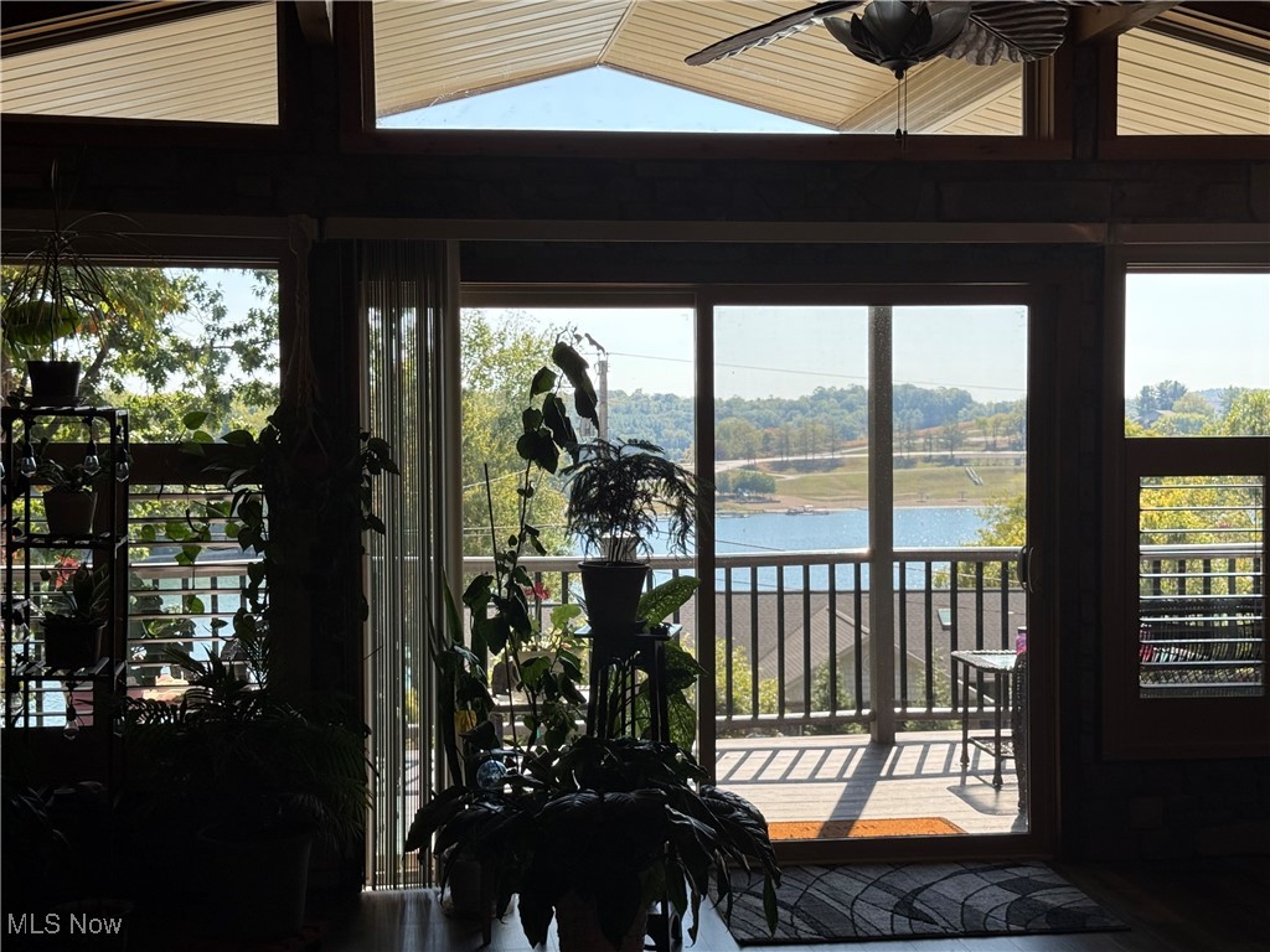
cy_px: 476
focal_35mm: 48
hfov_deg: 39.7
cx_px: 635
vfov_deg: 30.3
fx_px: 1761
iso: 64
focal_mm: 6.76
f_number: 1.78
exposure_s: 1/906
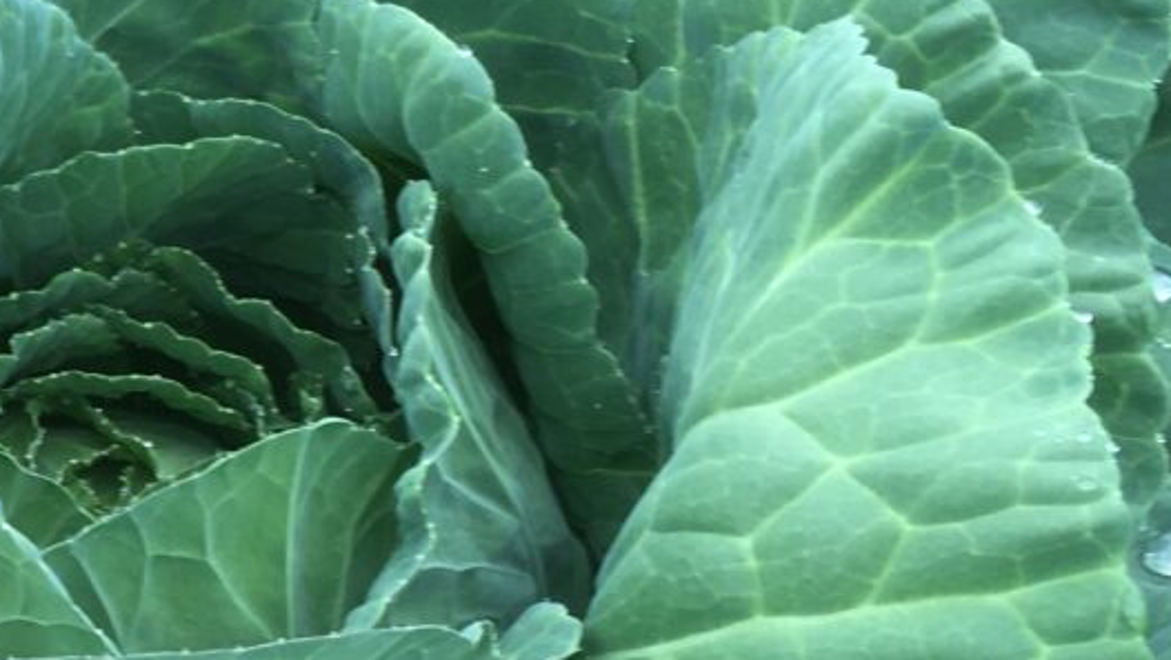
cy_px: 451
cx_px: -353
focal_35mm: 92
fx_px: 2858
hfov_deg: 21.0
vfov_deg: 13.1
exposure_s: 1/100
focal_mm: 4.15
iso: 25
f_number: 2.2
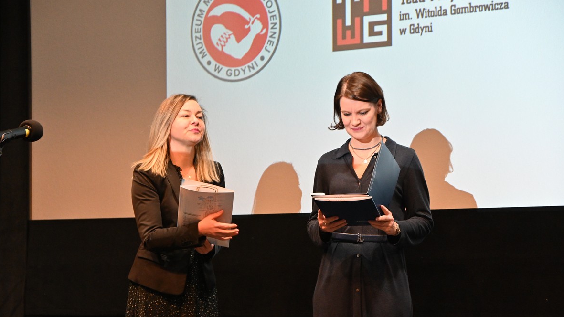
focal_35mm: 99
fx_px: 1480
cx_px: 282
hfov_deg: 21.6
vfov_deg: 12.2
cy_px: 181
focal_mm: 62
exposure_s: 1/100
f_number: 4
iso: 2200
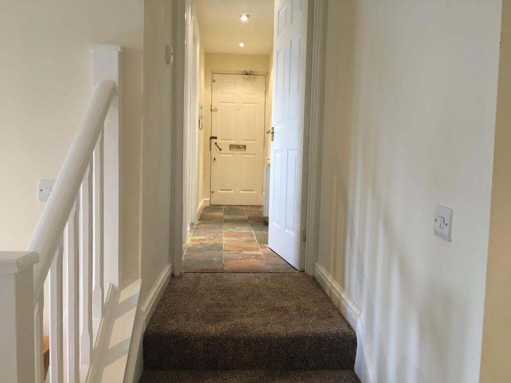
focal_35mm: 29
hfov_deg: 61.7
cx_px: 256
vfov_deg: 48.2
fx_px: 428
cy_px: 192
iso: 125
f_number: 2.2
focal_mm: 4.15
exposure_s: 1/33
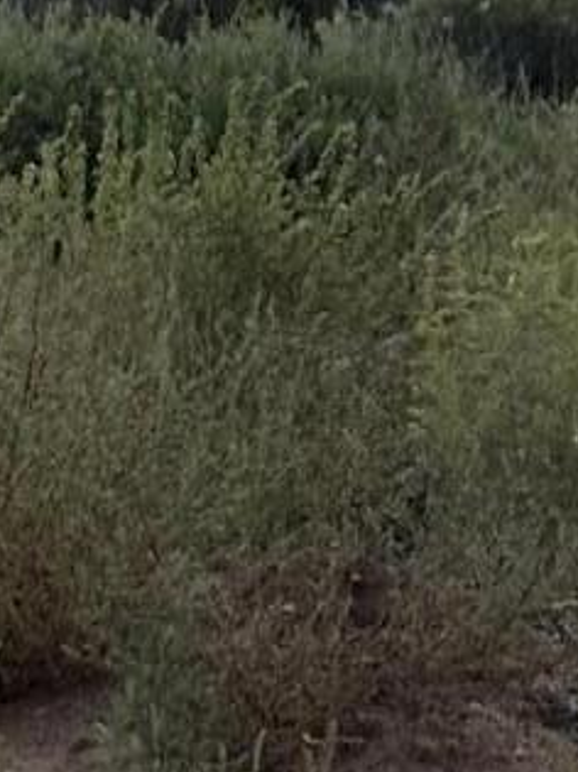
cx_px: 1435
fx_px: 6795
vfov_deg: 6.3
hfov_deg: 4.7
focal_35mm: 305
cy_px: -806
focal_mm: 6.86
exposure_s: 1/60
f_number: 1.78
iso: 160
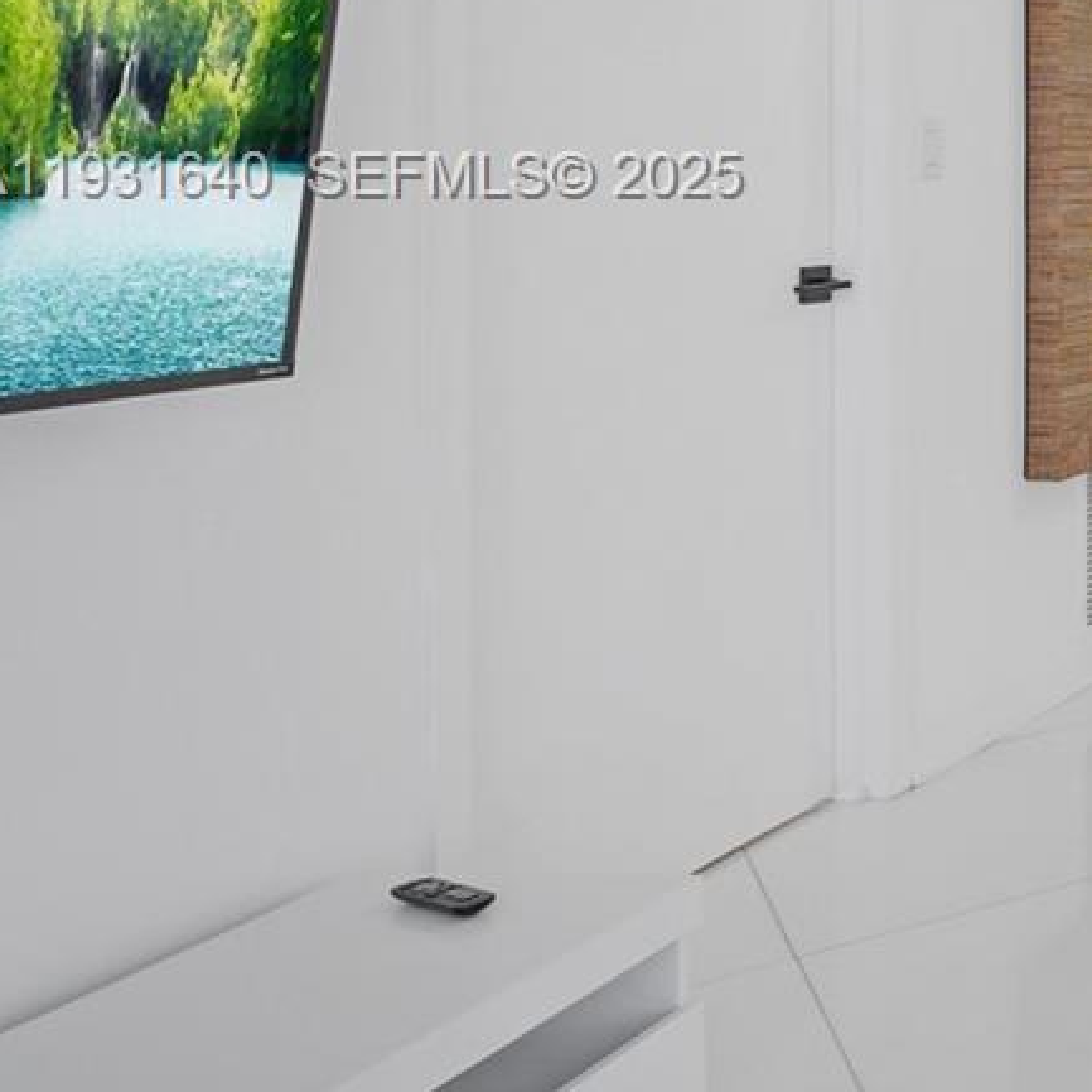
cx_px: 1975
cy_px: 179
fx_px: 1570
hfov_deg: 22.2
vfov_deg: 36.7
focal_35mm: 44
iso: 100
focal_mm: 14
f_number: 8
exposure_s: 1/15
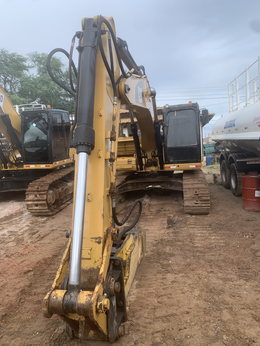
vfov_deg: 67.3
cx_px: 130
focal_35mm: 26
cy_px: 173
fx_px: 260
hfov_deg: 53.1
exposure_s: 1/759
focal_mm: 4.25
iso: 25
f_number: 1.8
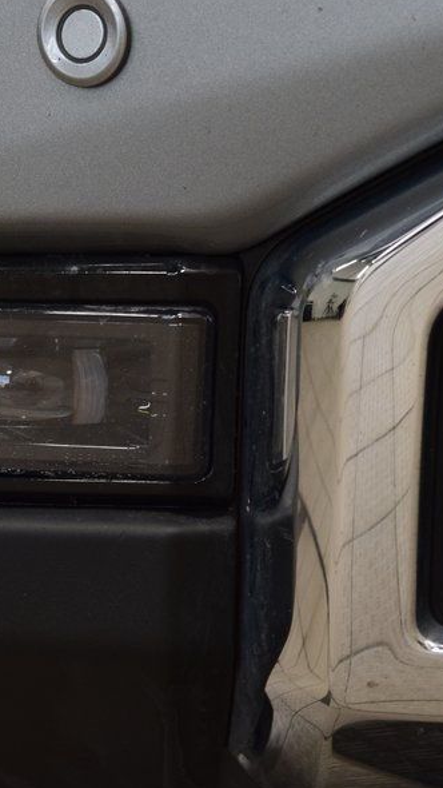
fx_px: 3987
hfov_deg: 6.3
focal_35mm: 191
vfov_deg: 11.3
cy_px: 396
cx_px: 56
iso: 900
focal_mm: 70
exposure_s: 1/30
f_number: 7.1
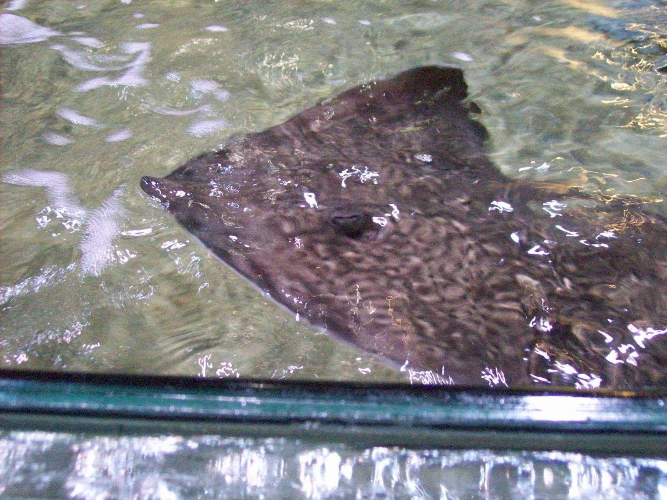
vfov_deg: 32.2
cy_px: 250
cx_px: 334
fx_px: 867
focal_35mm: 45
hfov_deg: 42.1
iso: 800
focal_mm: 7.6
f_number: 3
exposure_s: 1/20.3
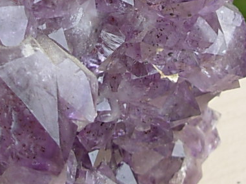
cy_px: -50
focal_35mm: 102
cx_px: 156
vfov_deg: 14.0
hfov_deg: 19.2
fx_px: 725
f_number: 2.9
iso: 50
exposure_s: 1/242
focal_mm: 6.3
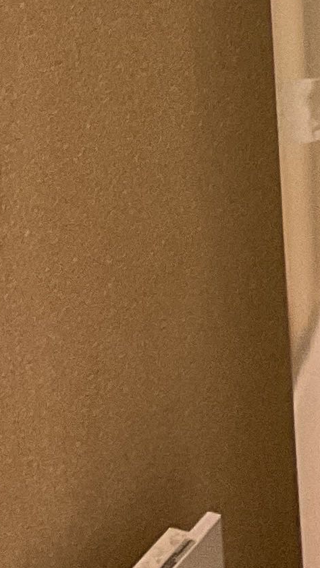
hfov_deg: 7.5
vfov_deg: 13.3
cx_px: 763
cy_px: -332
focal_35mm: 151
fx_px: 2278
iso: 200
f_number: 1.8
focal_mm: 3
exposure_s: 1/50
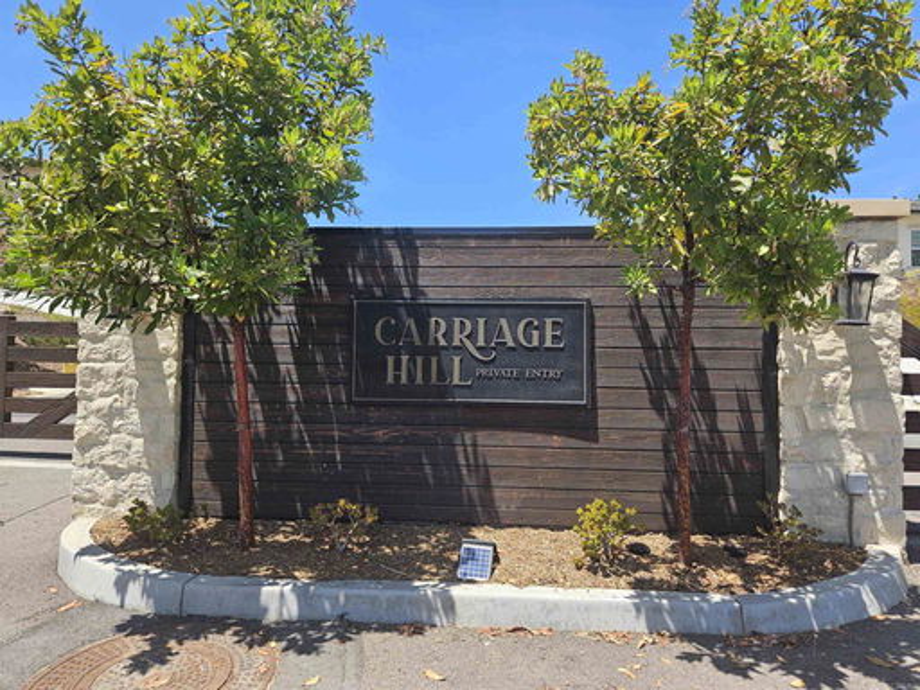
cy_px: 345
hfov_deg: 73.9
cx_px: 460
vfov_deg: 58.9
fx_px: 611
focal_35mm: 23
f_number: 1.8
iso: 25
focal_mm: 5.4
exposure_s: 1/978
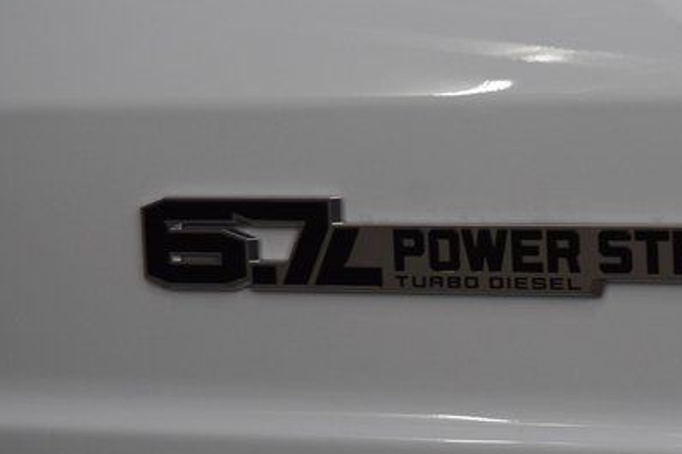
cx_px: 454
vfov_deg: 9.4
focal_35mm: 146
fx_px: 2765
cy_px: 239
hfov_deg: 14.0
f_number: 6.3
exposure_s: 1/125
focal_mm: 60
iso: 1600
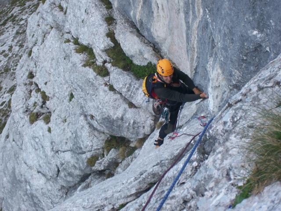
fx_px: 877
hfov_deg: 18.2
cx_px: 140
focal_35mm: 108
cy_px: 106
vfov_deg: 13.7
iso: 80
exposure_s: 1/160
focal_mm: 18.1
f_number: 4.8
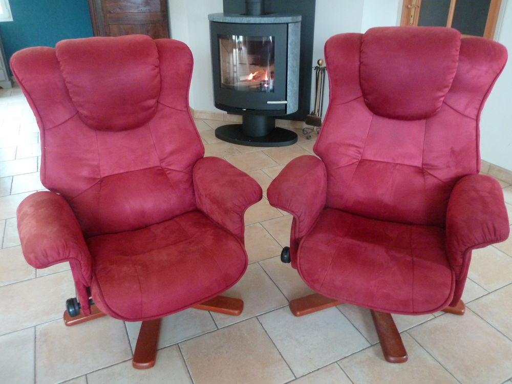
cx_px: 256
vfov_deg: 51.4
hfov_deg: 65.3
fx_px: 399
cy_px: 192
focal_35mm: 27
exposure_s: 1/6
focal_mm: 4.4
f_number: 3.3
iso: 400
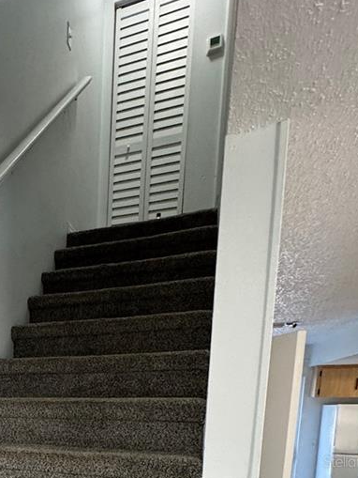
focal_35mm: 33
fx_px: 455
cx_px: -32
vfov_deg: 47.5
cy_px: 461
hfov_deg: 36.6
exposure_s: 1/120
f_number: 2.2
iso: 200
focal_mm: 2.22
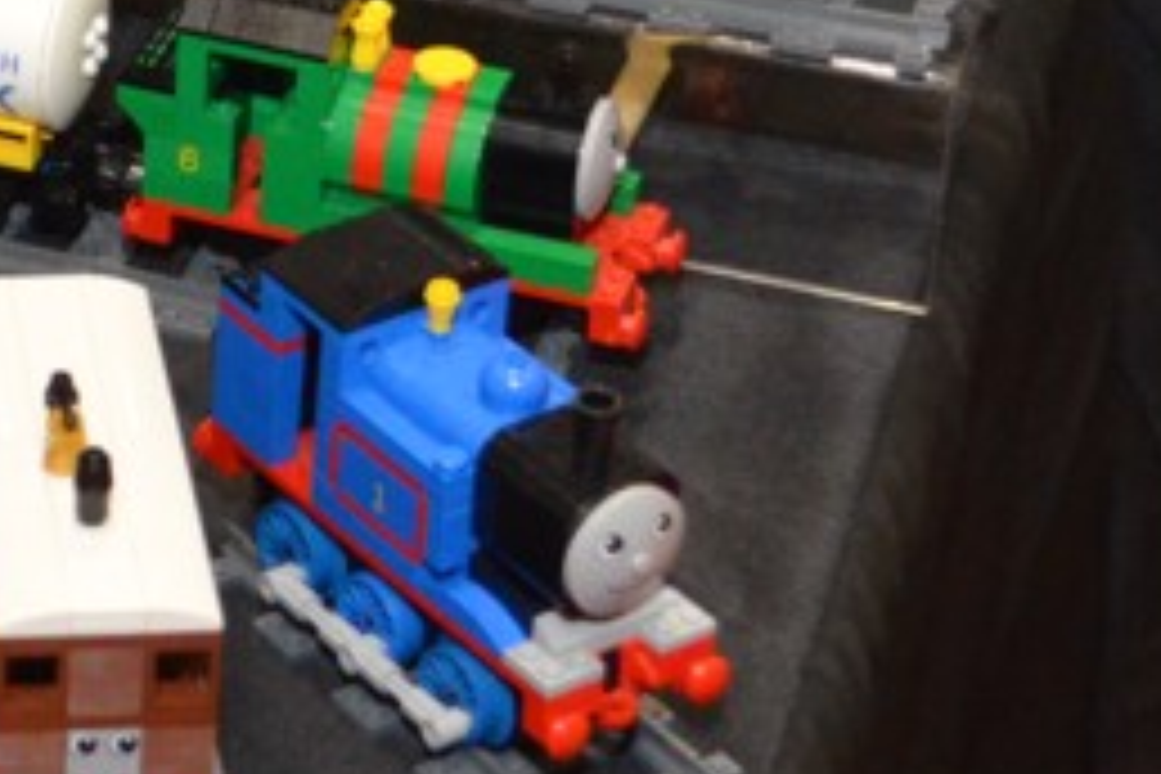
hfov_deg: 14.1
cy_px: 22
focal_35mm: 139
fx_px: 4482
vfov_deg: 9.8
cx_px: -382
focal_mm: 24
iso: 3200
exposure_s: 1/60
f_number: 4
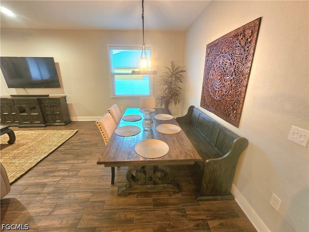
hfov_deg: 106.2
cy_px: 116
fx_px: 116
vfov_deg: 89.9
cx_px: 154
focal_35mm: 13
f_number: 2.2
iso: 400
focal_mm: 2.2
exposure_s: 1/30
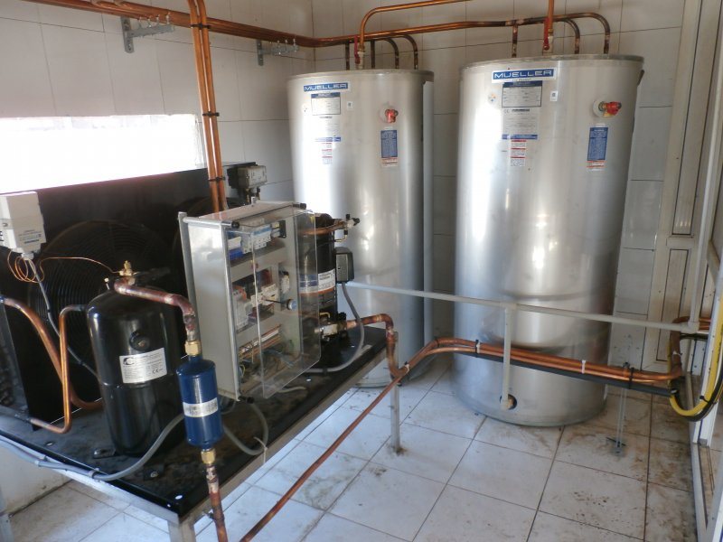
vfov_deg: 54.9
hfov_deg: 69.4
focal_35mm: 25
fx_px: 522
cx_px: 362
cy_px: 271
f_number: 3
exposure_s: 1/50
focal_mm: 4.5
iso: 200
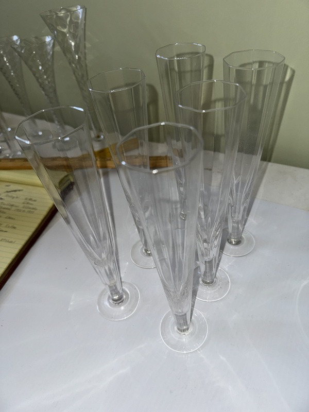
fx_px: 286
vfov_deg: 71.6
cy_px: 206
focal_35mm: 24
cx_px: 154
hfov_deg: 56.8
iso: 50
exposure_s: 1/49
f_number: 1.78
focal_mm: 6.76
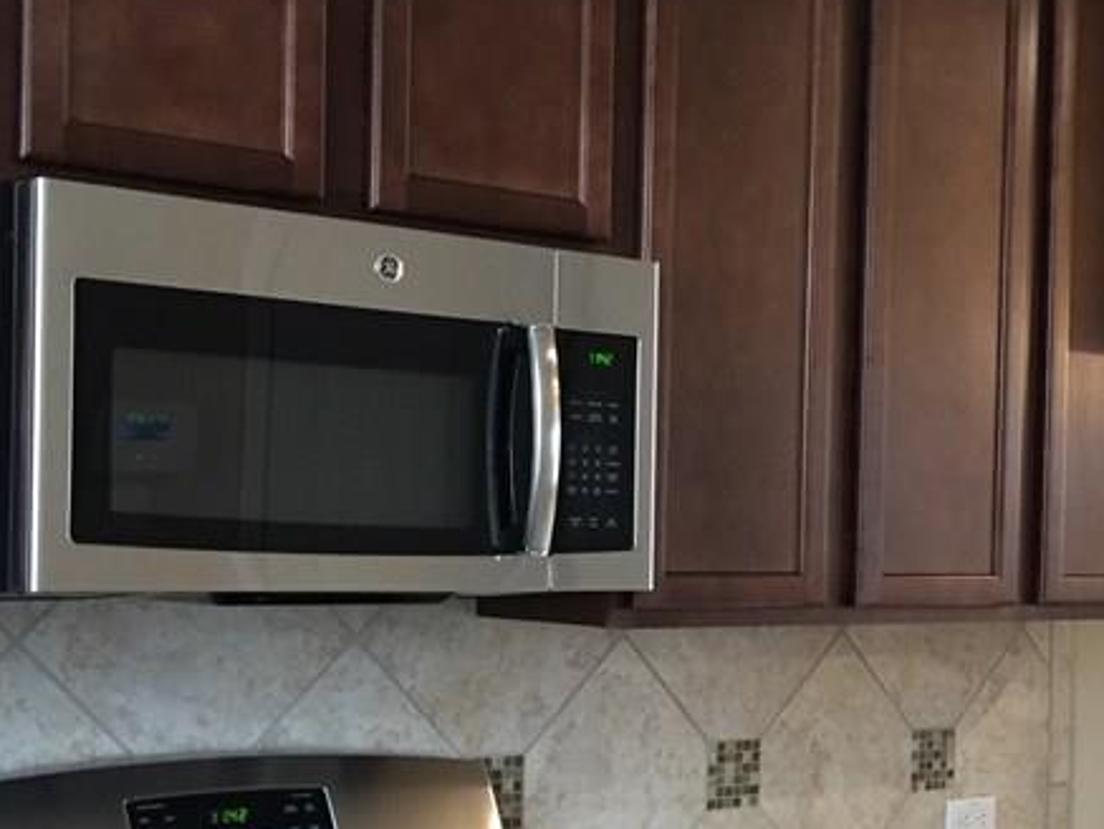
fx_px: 2169
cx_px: 985
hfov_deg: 27.6
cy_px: 571
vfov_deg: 21.5
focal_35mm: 68
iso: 250
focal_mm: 4.15
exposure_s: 1/24
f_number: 2.2
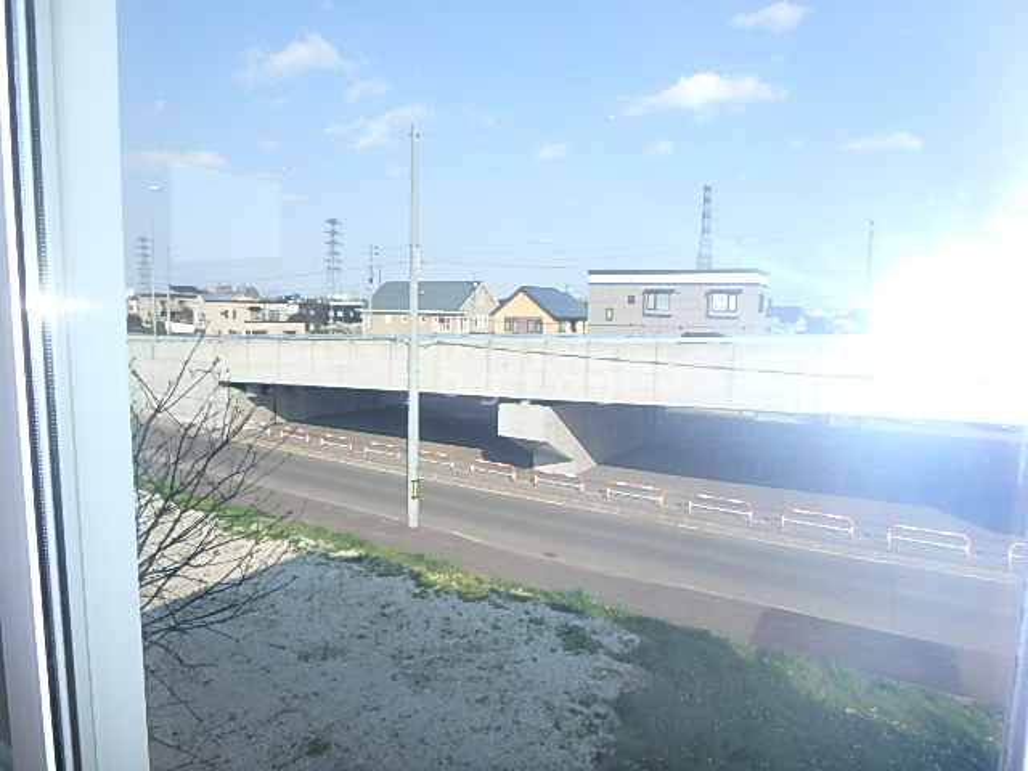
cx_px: 514
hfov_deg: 79.0
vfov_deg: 63.4
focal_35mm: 21
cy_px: 386
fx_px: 624
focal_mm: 3.7
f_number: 3.5
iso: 125
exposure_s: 1/640
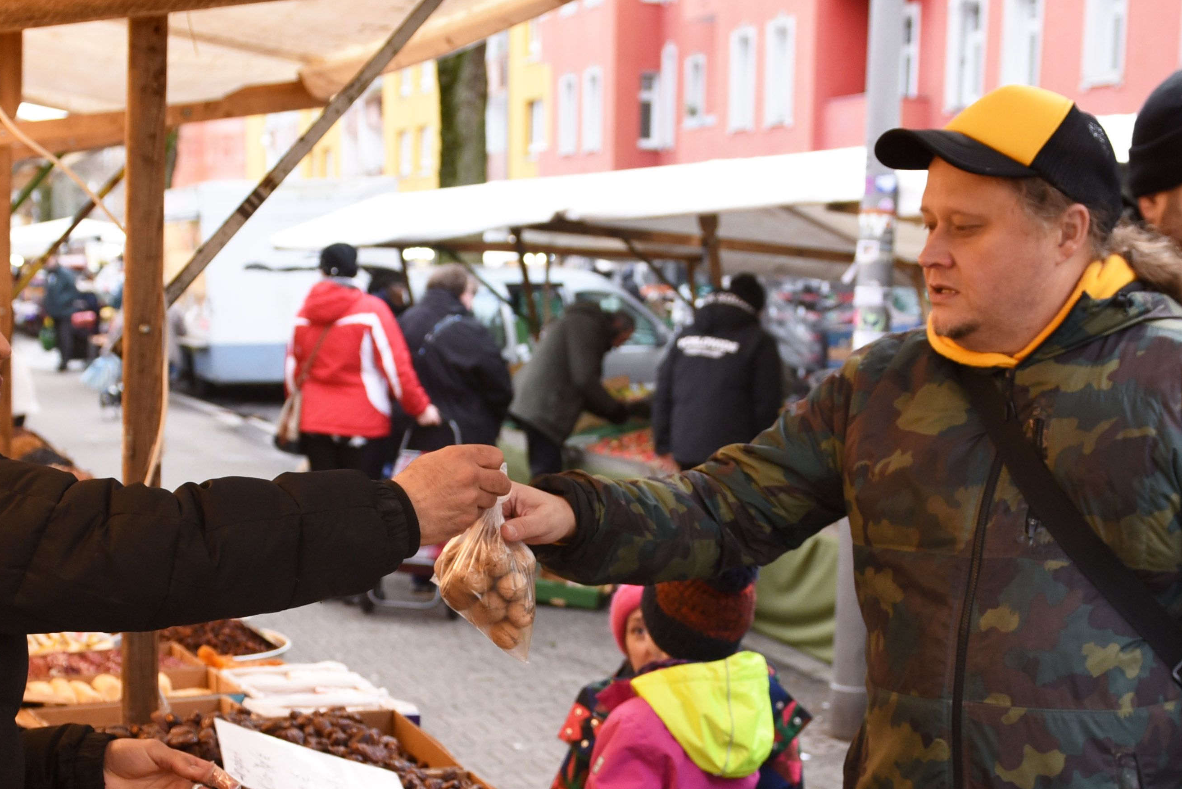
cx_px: 588
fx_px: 1806
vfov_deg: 24.3
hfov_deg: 36.2
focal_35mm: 55
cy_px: 629
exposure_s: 1/320
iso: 640
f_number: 3.2
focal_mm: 24
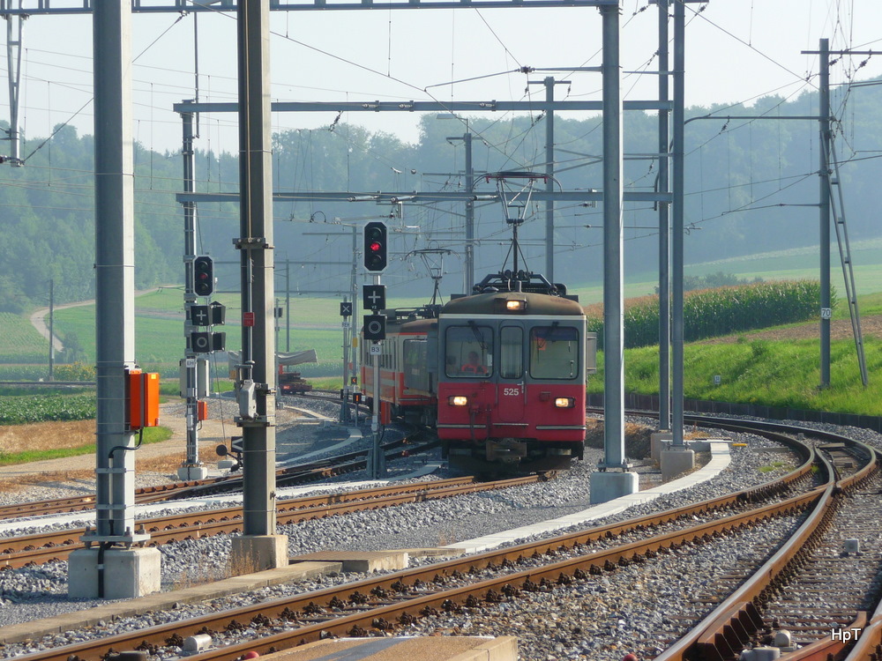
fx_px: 4026
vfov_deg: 9.4
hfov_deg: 12.5
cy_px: 330
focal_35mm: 158
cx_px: 441
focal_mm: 27.1
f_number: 4.8
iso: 100
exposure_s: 1/400
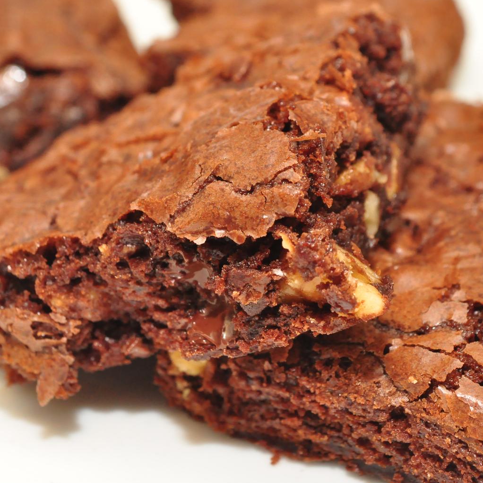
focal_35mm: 110
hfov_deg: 15.9
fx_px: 1731
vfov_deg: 15.9
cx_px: 280
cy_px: 242
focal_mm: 55
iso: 1600
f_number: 11
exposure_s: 1/60
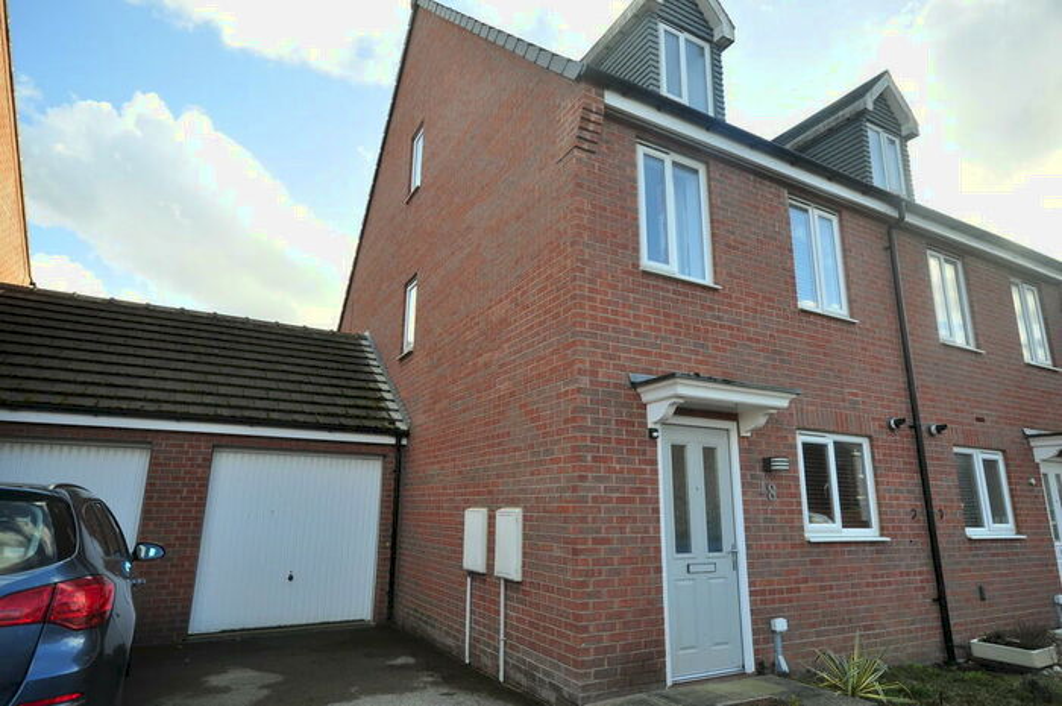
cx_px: 531
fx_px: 619
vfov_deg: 59.4
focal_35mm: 21
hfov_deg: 81.3
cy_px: 353
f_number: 10
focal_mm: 14
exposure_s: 1/200
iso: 400
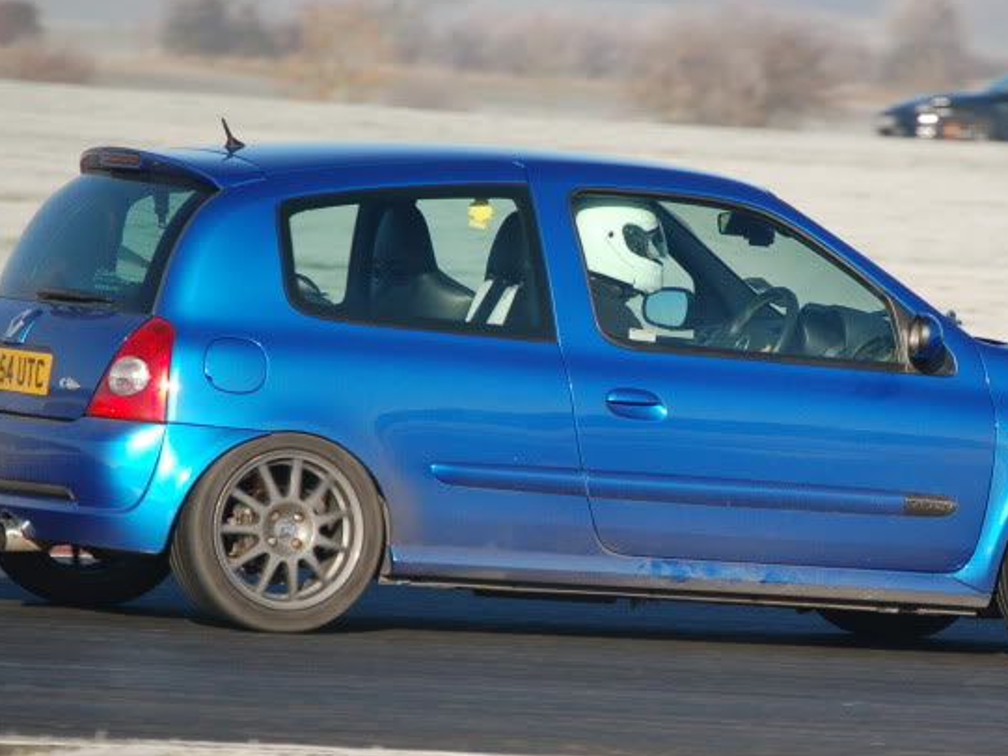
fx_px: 15874
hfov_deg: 3.6
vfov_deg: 2.7
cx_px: 735
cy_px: 622
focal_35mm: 545
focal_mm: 200
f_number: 5.6
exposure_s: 1/1000
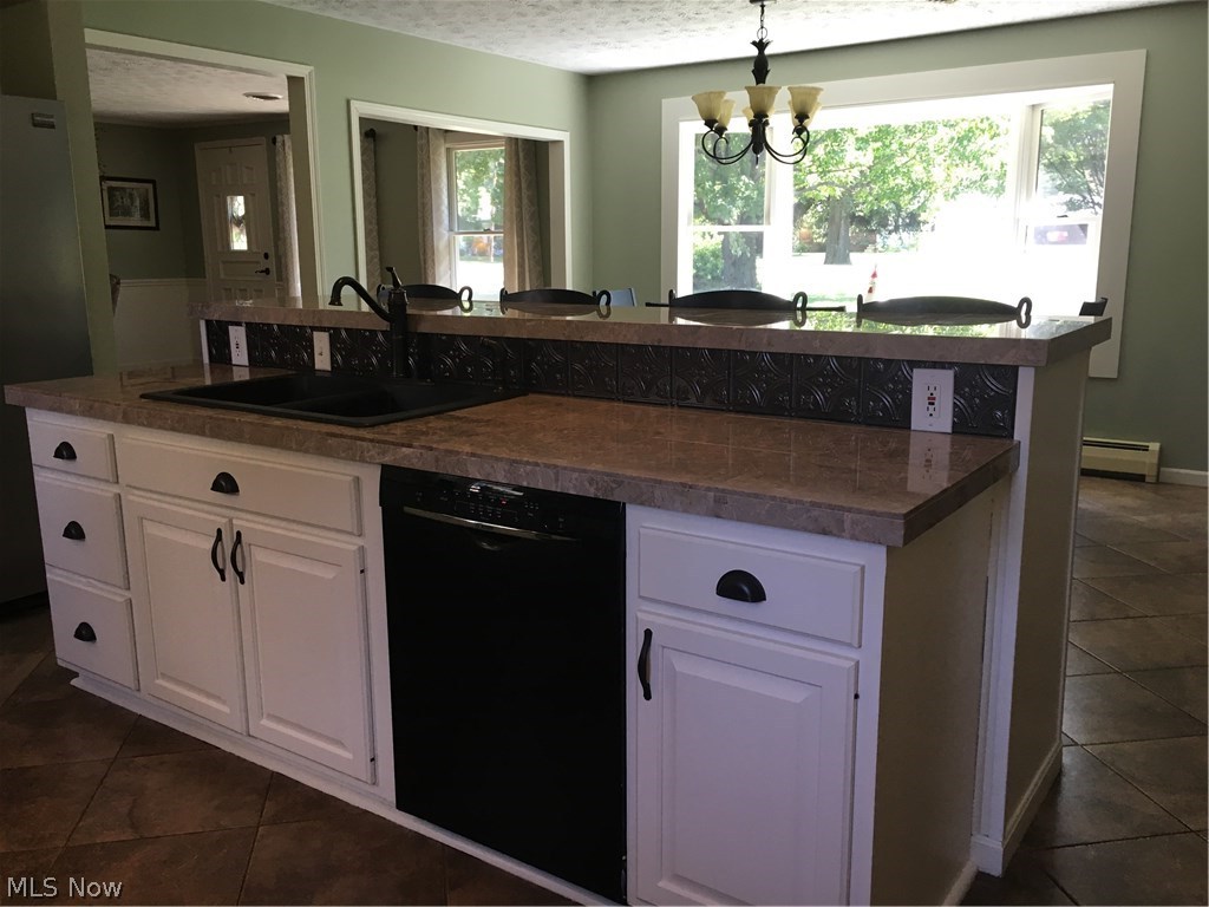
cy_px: 454
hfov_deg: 61.7
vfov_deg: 48.2
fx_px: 1013
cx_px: 604
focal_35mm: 29
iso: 32
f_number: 2.2
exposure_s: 1/30
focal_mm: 4.15
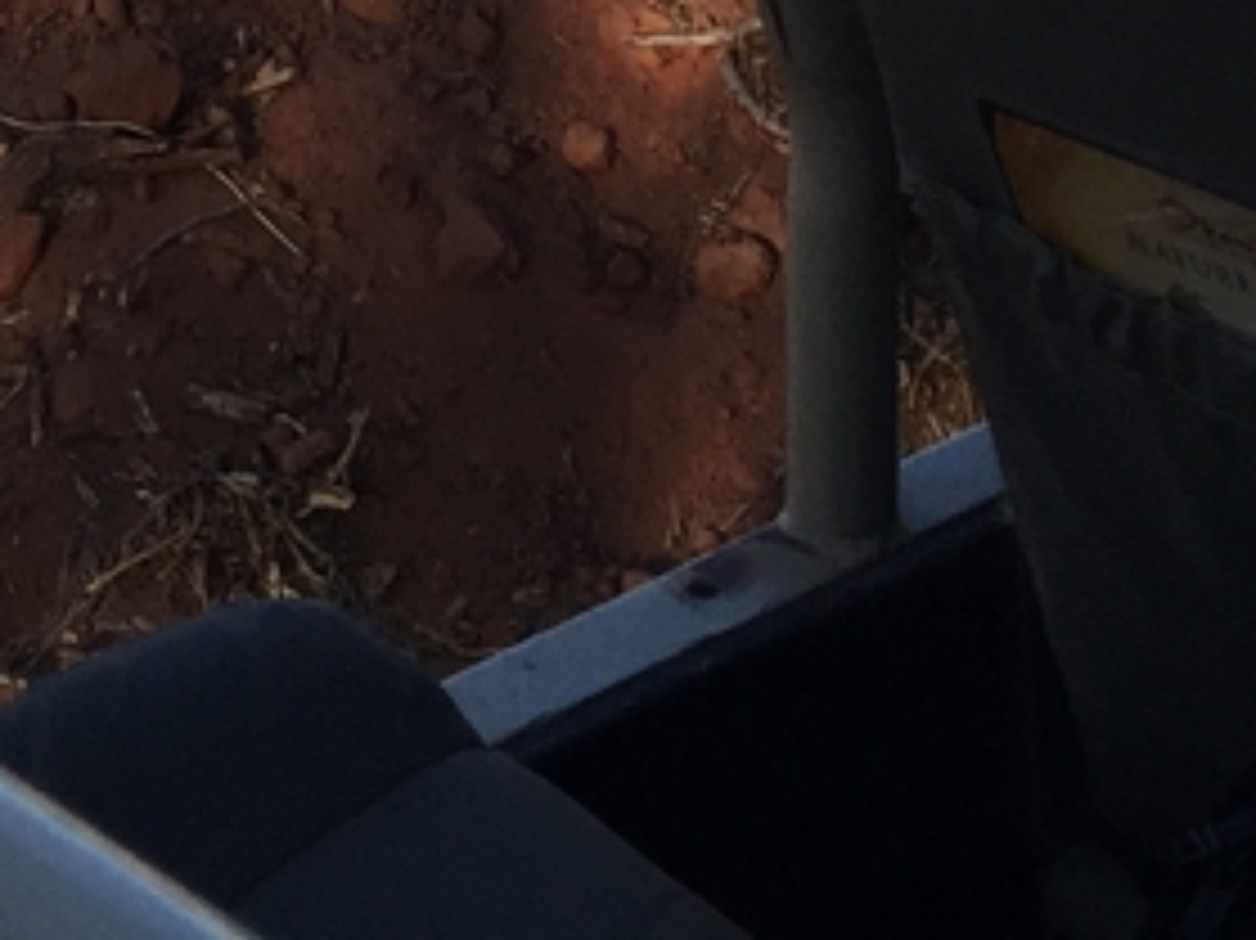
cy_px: -1210
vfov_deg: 9.9
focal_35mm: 133
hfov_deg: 14.3
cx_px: -311
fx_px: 4824
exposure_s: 1/1130
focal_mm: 4.15
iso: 32
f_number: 2.2
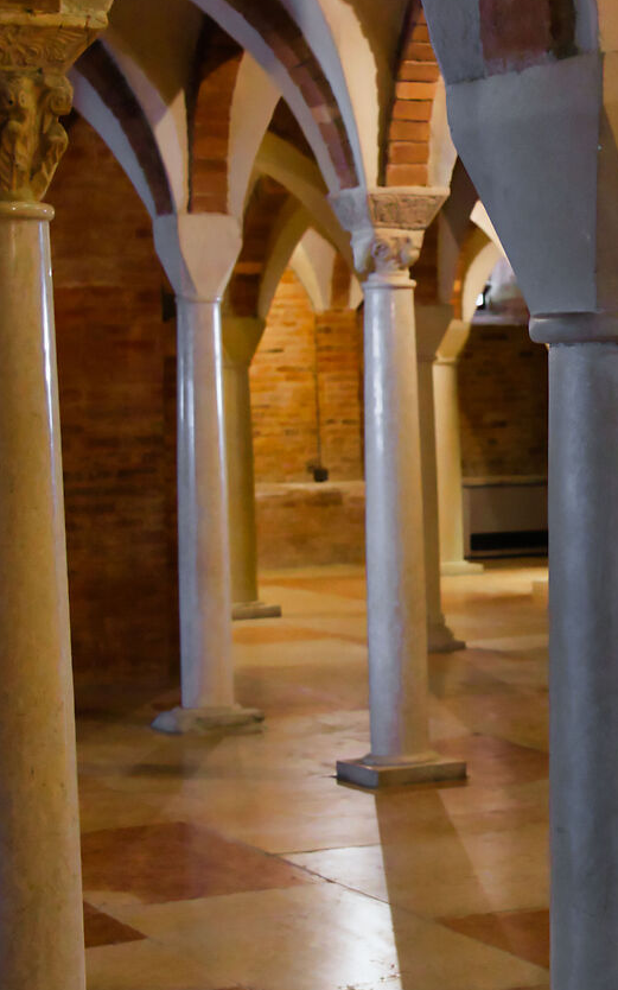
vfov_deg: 23.6
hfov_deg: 14.6
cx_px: 636
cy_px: 457
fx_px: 2372
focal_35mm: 88
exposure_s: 1/30
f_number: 4
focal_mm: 30
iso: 3200
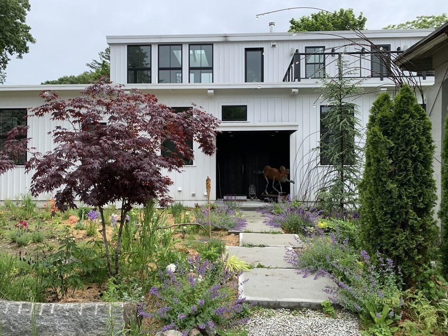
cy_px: 168
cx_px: 224
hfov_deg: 67.3
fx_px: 336
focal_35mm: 26
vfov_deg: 53.1
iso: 25
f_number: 1.8
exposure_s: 1/1490
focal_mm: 4.25
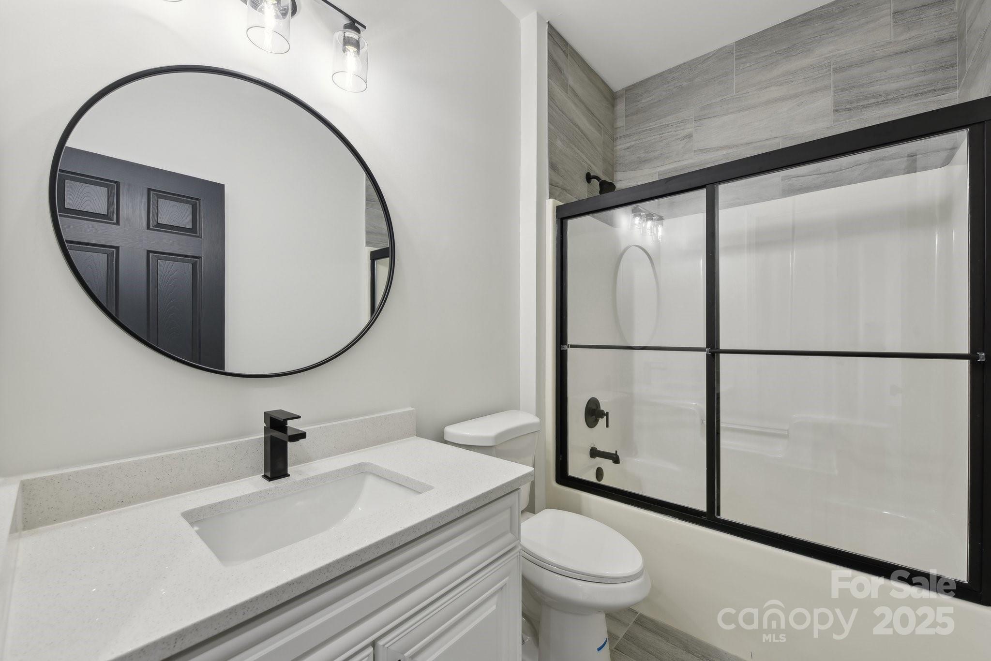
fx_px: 386
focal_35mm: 14
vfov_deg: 81.3
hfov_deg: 104.2
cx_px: 496
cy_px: 330
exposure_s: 1/13
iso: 200
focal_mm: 14
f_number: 8
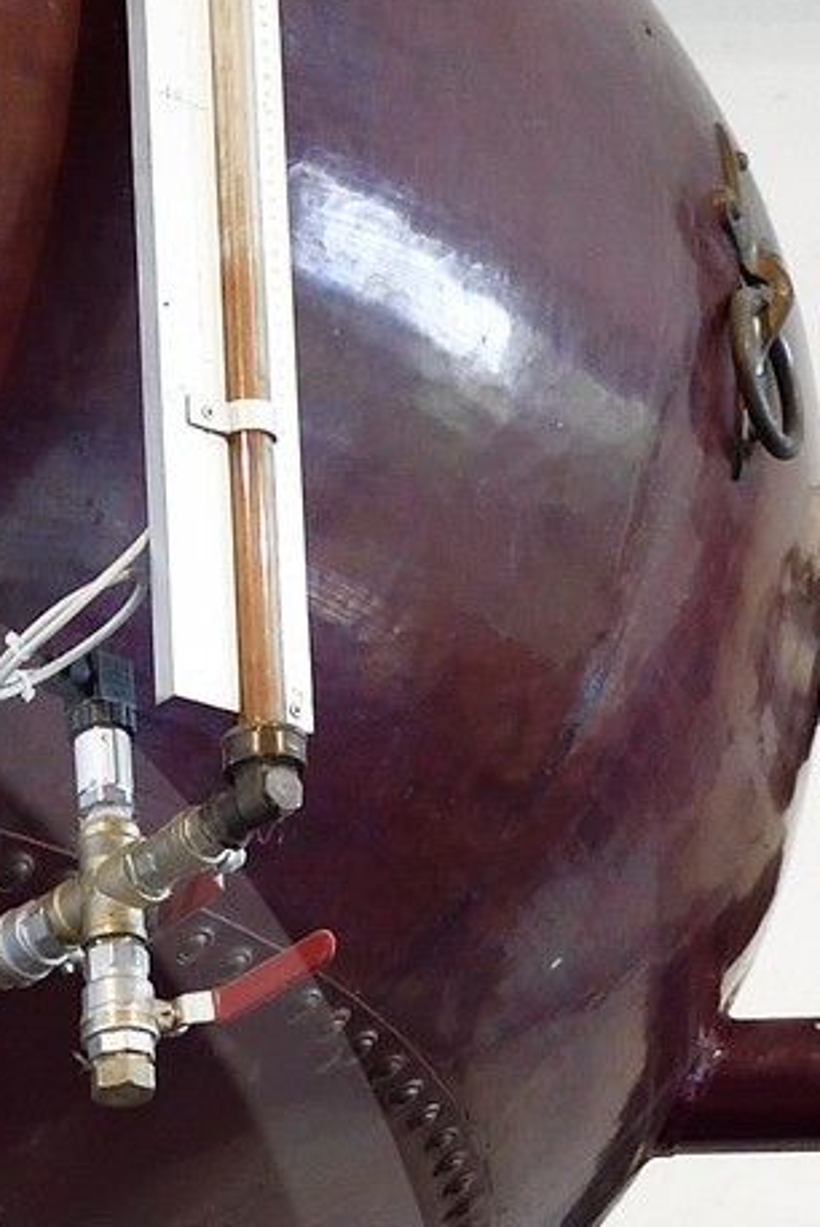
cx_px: -766
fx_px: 6788
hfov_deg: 6.7
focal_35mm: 199
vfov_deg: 10.1
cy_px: 1613
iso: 1600
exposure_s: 1/60
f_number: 4
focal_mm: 38
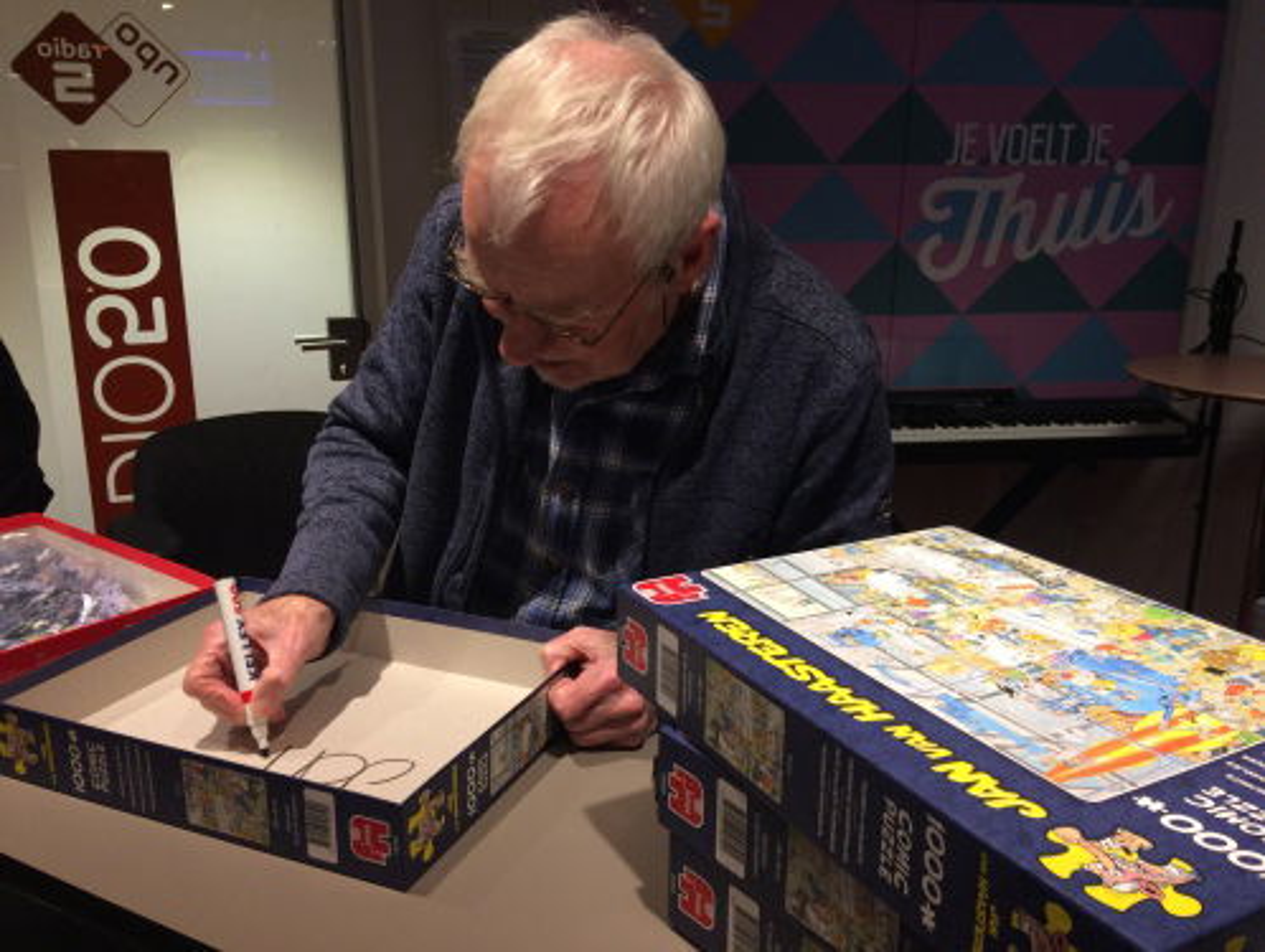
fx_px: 1061
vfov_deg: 48.3
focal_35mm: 29
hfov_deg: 61.6
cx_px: 632
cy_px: 476
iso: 125
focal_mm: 4.15
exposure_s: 1/33
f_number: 2.2
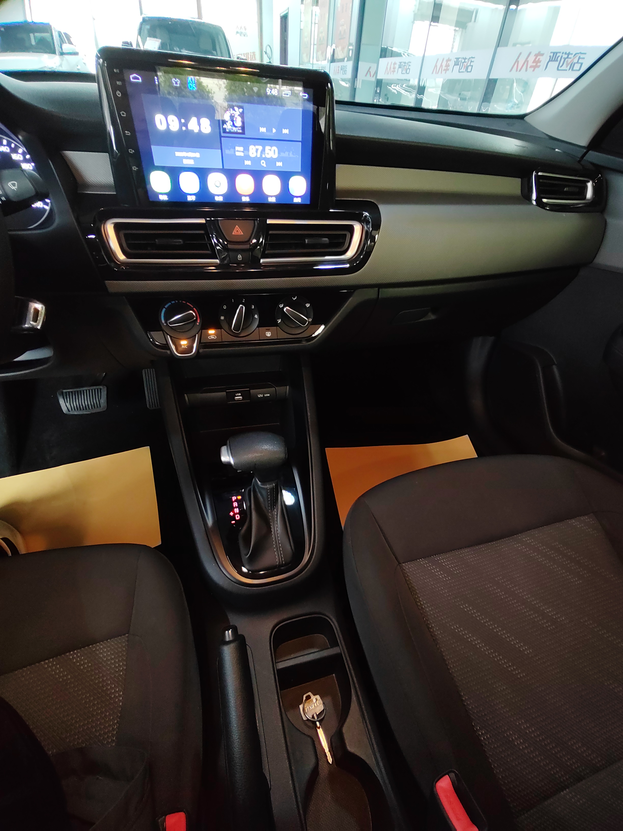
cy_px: 416
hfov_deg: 78.1
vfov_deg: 94.5
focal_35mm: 16
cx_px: 312
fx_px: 384
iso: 468
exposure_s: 1/20
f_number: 2.2
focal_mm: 1.68
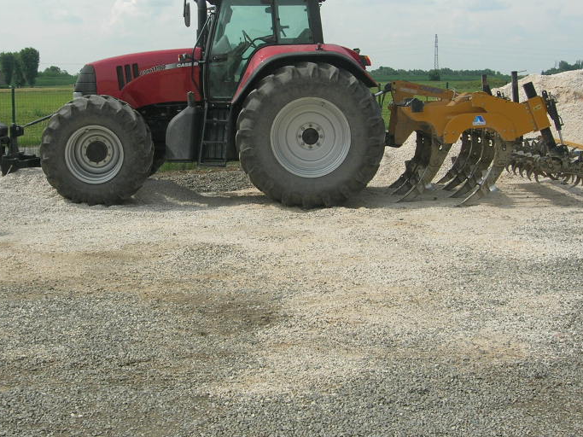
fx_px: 960
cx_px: 247
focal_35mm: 57
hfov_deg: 33.7
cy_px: 171
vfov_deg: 25.6
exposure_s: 1/619
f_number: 4.8
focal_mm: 7.8
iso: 64
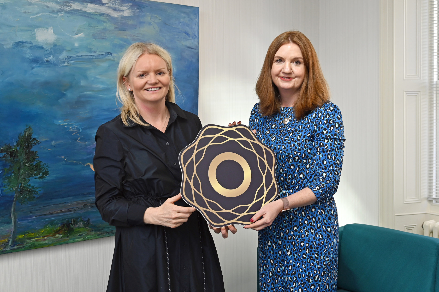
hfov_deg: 58.0
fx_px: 396
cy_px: 146
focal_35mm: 32
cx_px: 220
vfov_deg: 40.5
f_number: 5
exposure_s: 1/100
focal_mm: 32.5
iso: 200
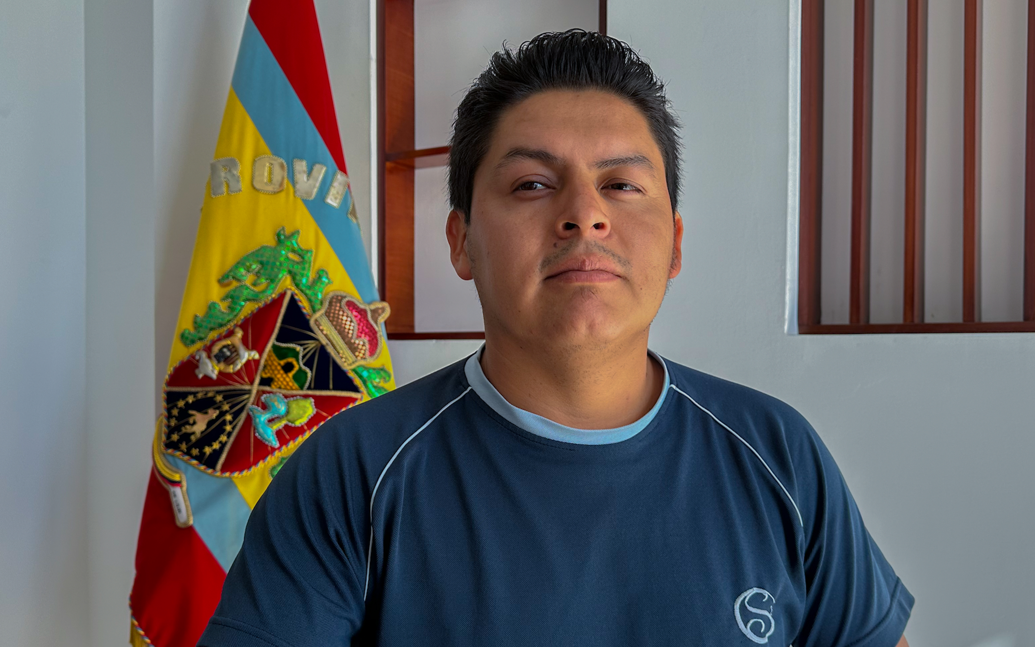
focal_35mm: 179
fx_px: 5049
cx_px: 518
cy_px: 333
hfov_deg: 11.7
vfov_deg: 7.3
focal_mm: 116
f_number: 5.6
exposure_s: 1/250
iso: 1000
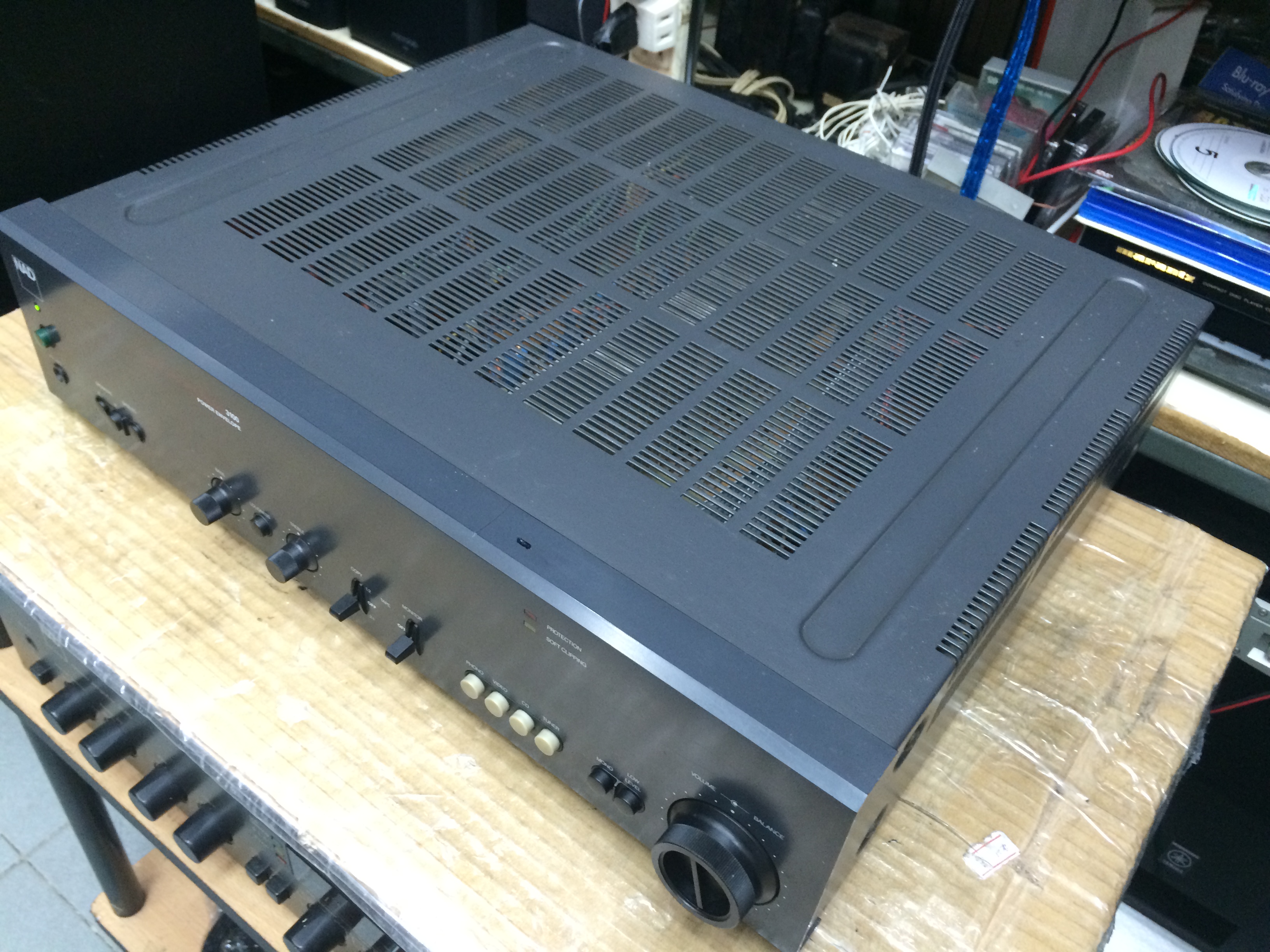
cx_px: 635
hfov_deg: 61.7
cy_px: 476
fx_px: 1064
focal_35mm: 29
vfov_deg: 48.2
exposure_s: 1/33
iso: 250
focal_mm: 4.15
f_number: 2.2
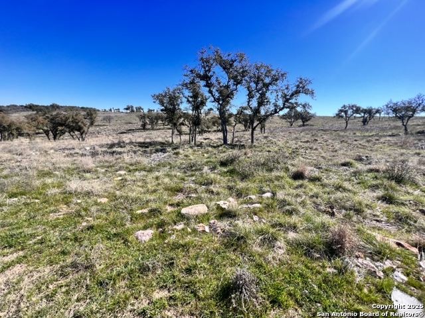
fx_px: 160
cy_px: 159
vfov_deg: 89.9
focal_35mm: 13
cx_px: 212
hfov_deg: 106.2
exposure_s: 1/995
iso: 32
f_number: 1.8
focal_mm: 1.57
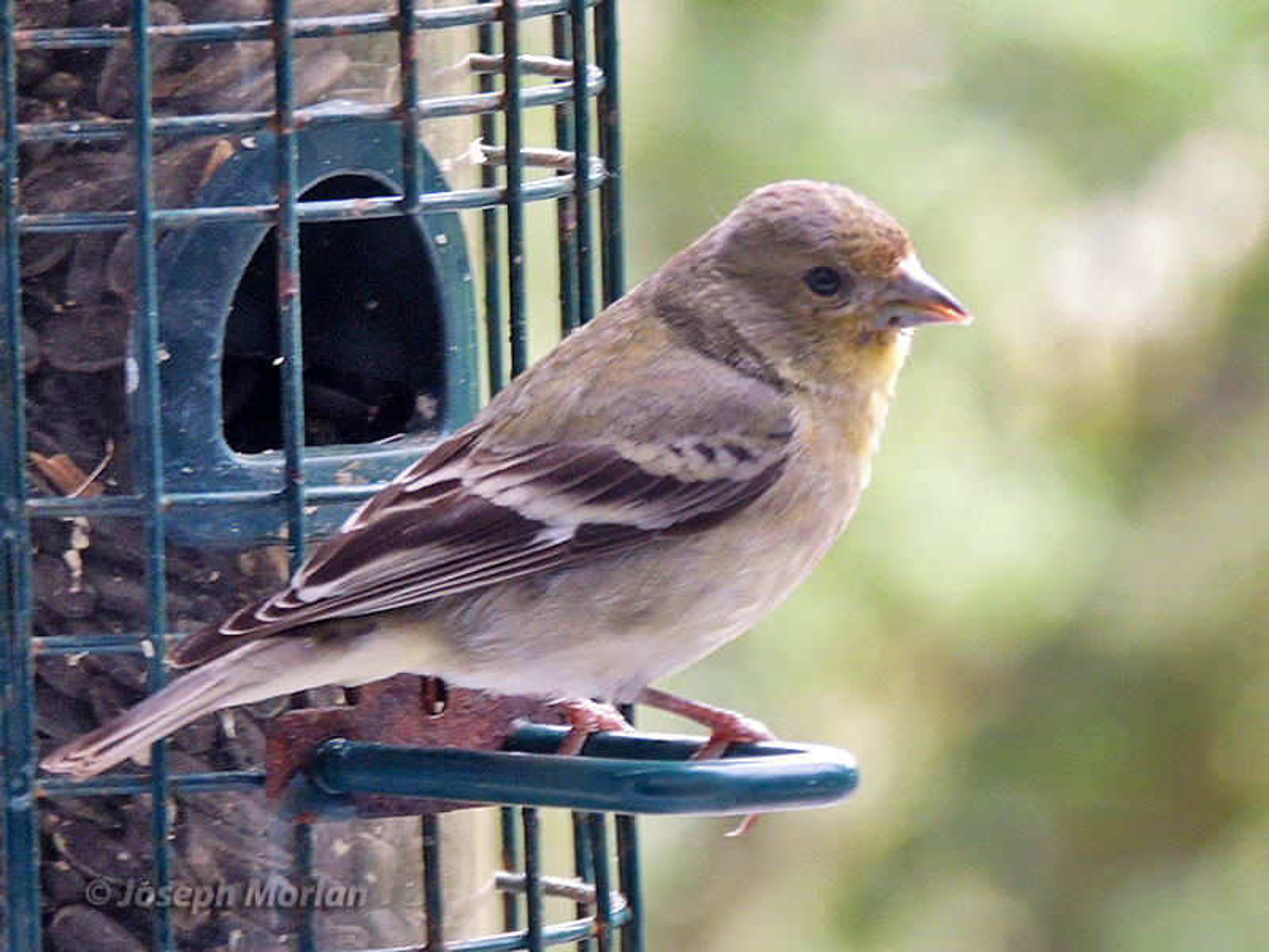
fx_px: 15947
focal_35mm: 435
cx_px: 634
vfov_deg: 3.4
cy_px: 476
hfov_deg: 4.6
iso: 400
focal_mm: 77.5
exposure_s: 1/60
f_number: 4.9
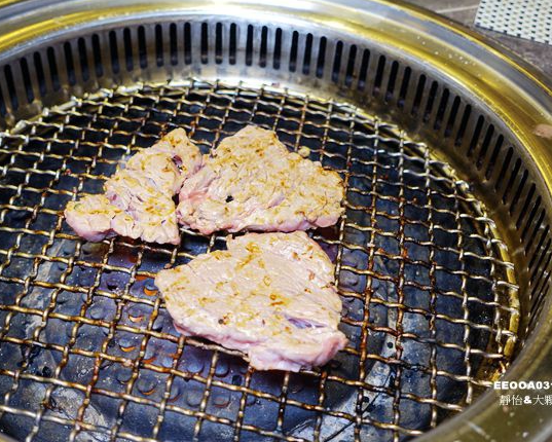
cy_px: 220
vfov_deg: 35.7
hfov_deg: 43.8
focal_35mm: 42
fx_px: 686
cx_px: 261
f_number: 2.8
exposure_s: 1/40
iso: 160
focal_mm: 13.53
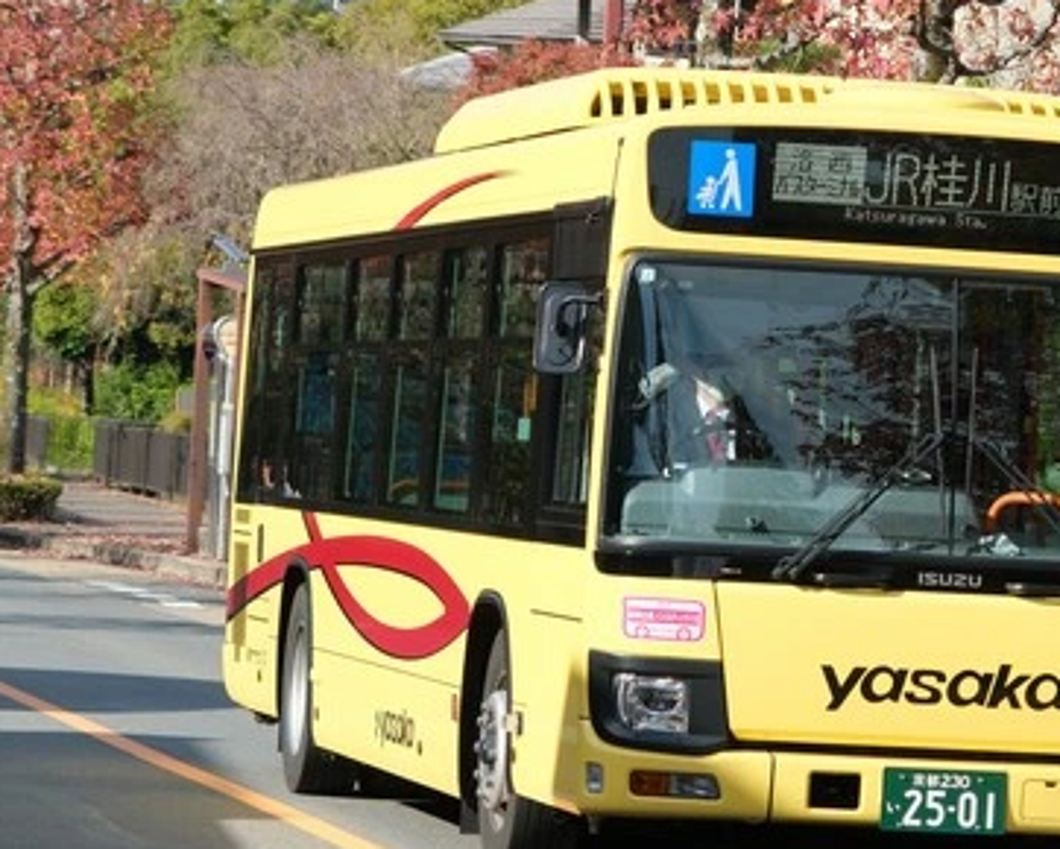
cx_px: 764
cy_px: 395
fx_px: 7031
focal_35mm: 224
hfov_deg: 8.6
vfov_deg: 6.9
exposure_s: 1/500
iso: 400
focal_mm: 80
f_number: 5
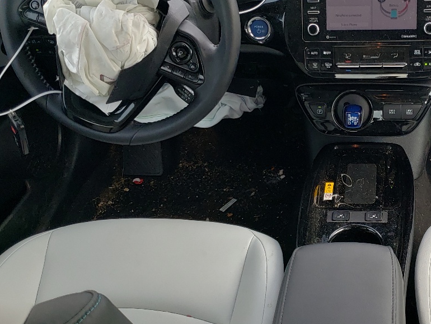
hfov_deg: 34.4
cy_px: 148
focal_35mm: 54
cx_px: 346
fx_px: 673
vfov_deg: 27.0
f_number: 1.5
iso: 50
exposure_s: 1/303
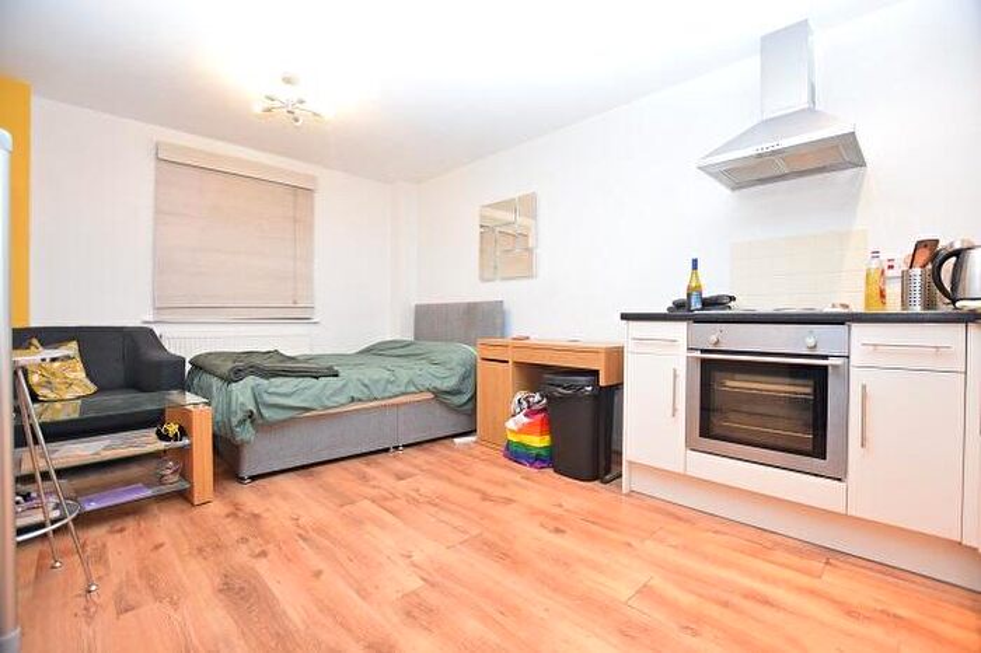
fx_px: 409
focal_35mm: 15
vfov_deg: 77.3
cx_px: 490
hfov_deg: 100.4
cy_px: 326
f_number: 3.5
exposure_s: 1/60
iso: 800
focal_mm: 10
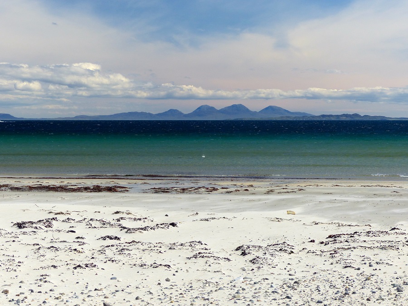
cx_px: 204
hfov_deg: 21.5
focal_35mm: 91
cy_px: 153
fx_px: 1073
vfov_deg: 16.2
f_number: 4
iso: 100
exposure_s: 1/320
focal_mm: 16.4
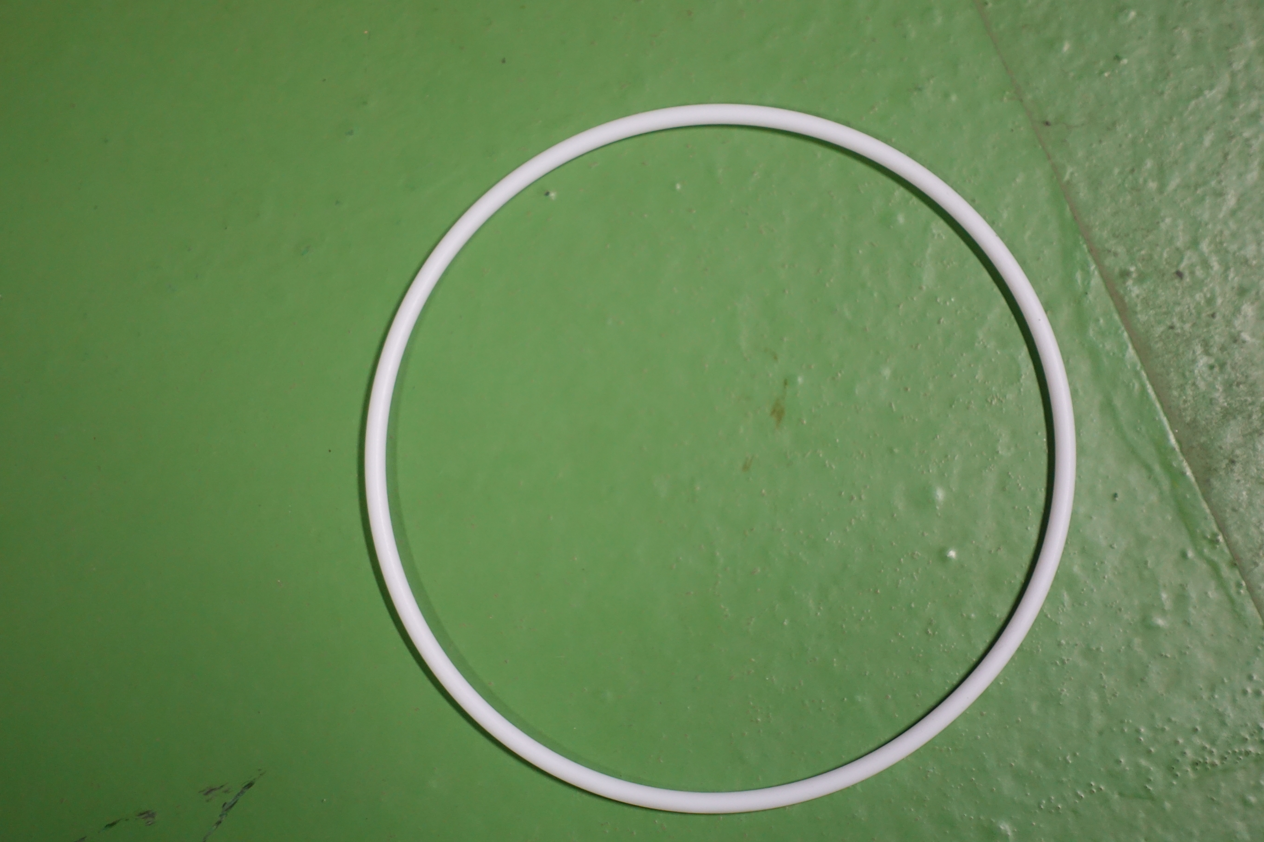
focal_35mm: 70
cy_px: 421
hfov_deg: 28.8
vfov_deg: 19.5
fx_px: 2458
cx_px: 632
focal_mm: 25.7
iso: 800
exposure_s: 1/40
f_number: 2.8
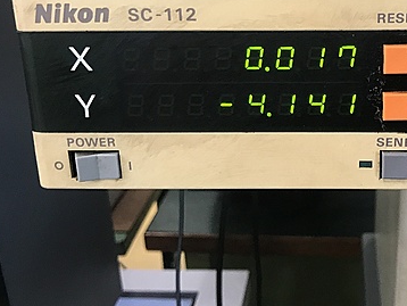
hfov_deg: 37.1
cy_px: 124
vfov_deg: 29.1
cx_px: 314
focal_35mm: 50
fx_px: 588
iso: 50
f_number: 1.8
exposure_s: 1/15
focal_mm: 3.99
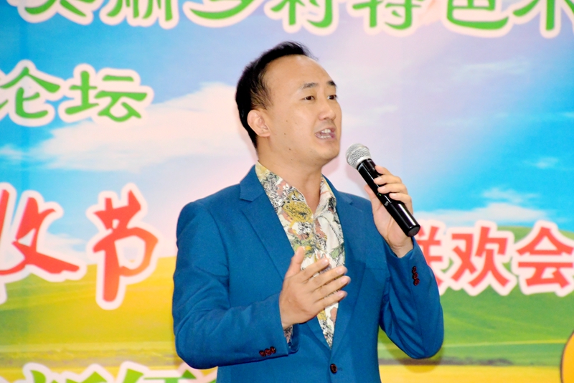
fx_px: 3589
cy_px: 192
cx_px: 287
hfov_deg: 9.1
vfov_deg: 6.1
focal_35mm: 225
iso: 4000
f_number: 7.1
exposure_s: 1/30
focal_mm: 150
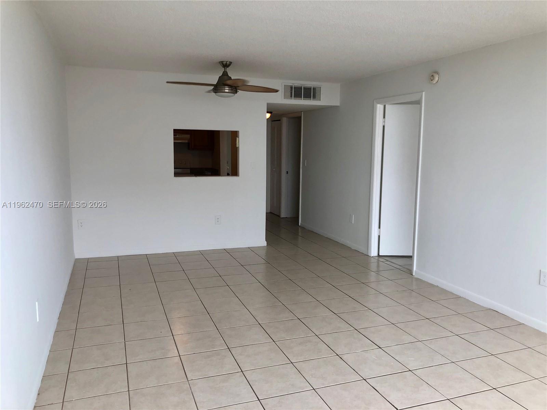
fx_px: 442
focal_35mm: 28
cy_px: 205
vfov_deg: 49.7
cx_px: 274
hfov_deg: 63.4
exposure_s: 1/120
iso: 32
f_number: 1.8
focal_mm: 3.99
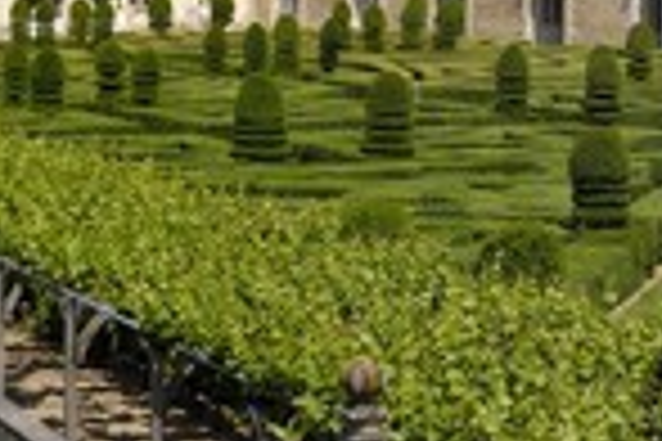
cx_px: 173
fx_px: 2206
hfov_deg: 17.0
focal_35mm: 120
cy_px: -40
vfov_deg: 11.3
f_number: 11
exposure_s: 1/160
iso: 100
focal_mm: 28
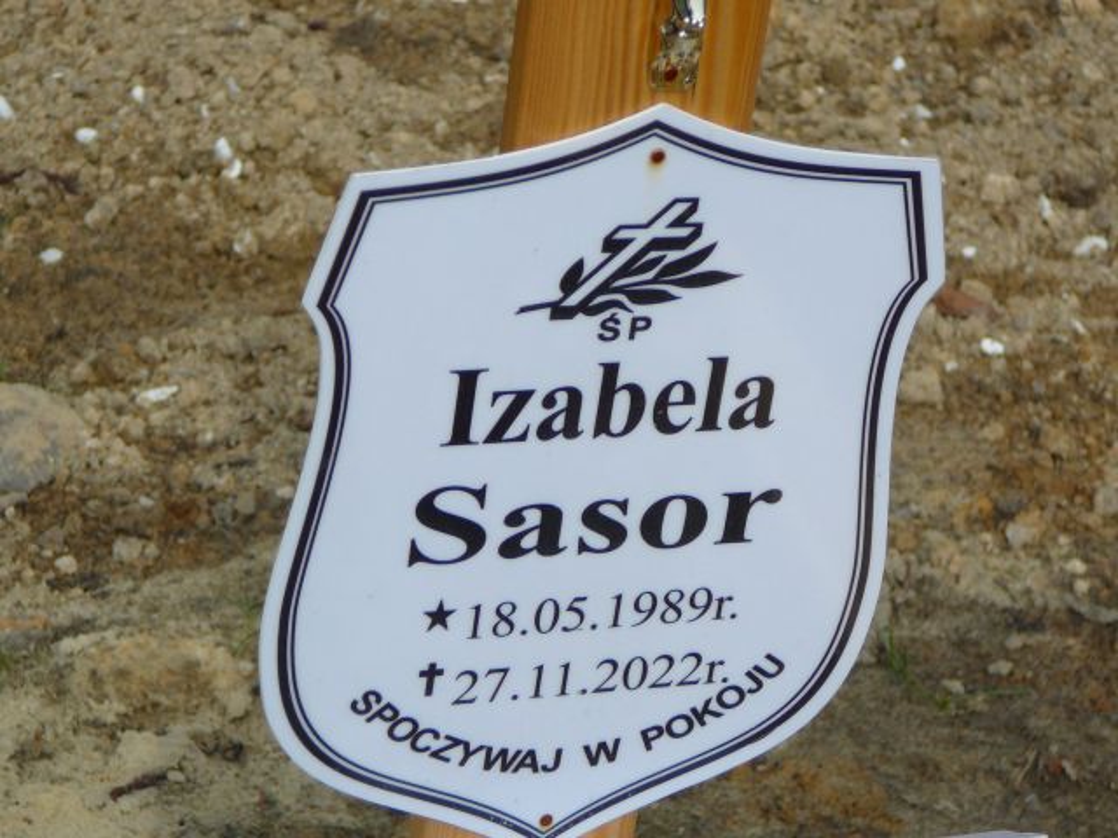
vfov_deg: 12.6
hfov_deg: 16.7
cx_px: 559
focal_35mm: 118
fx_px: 3811
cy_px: 419
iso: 80
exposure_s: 1/800
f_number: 3.9
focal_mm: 17.6
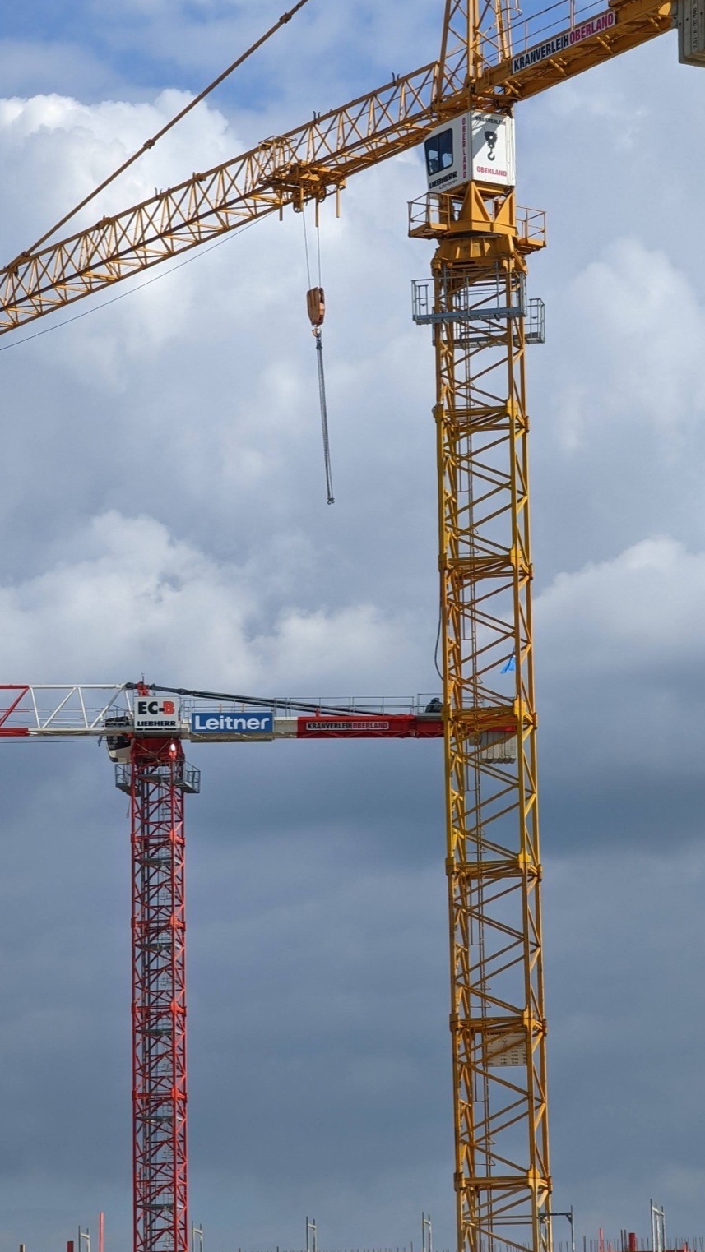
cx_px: 265
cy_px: 521
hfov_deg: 8.5
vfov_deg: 15.0
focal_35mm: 143
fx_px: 4751
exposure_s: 1/606
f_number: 3.5
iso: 31
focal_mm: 19
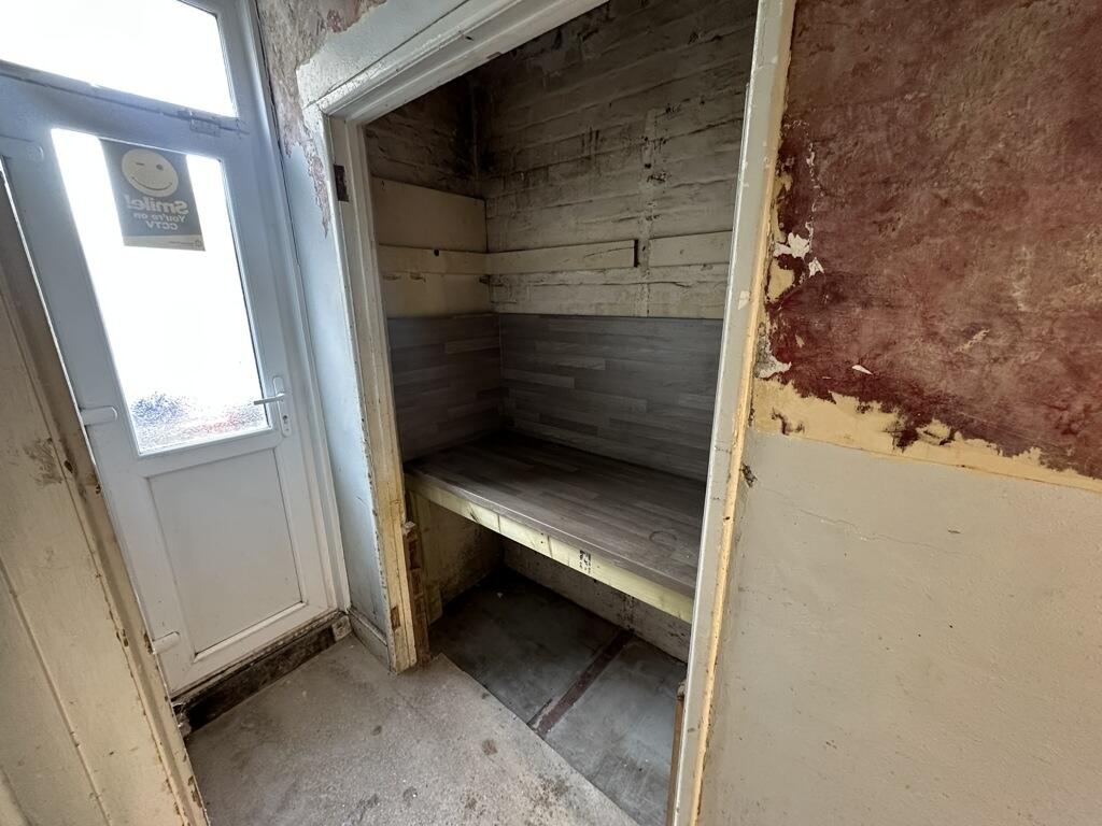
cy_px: 413
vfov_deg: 85.7
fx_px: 446
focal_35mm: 14
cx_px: 551
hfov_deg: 102.1
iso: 250
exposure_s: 1/50
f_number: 2.2
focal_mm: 2.22
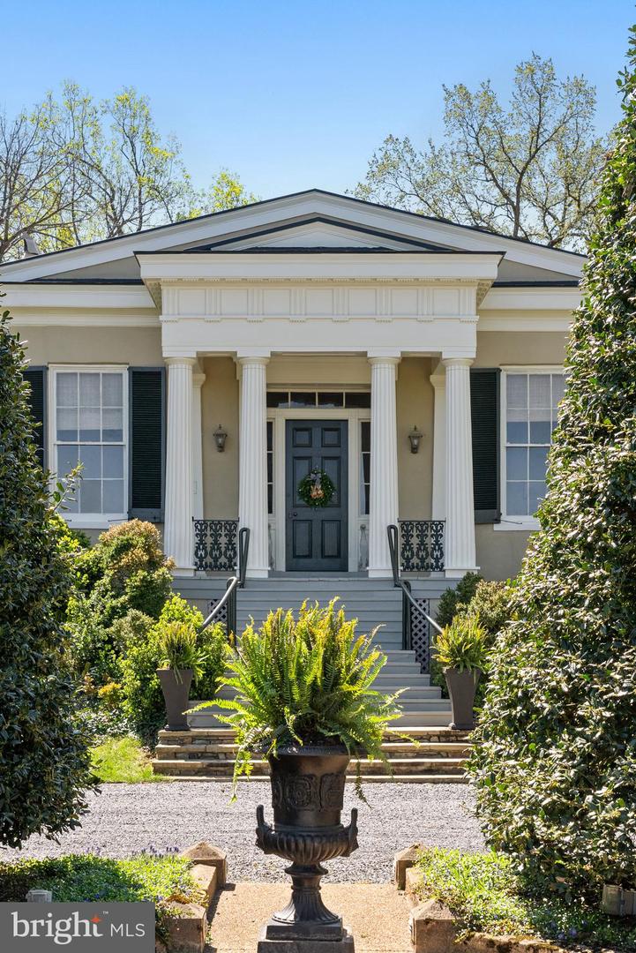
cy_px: 476
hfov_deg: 24.6
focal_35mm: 55
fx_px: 1456
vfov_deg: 36.2
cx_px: 318
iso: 640
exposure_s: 1/320
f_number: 11
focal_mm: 55
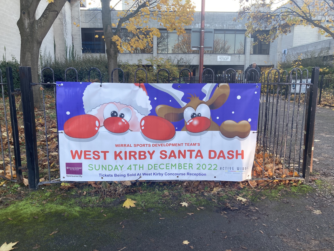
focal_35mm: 28
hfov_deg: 63.4
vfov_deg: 49.7
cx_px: 167
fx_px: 270
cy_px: 126
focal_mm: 3.99
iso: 25
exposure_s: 1/121
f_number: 1.8
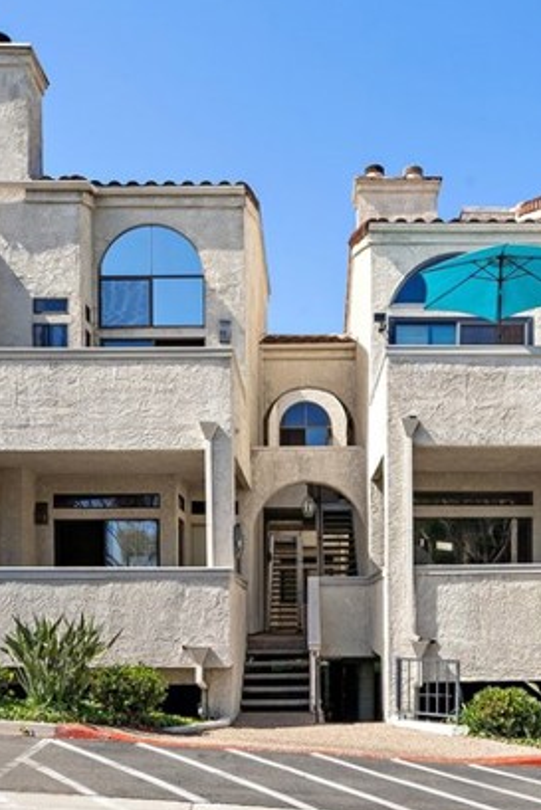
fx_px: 788
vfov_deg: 51.7
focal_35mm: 35
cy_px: 622
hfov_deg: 37.8
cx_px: 311
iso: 100
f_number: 14
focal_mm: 14
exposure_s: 1/60
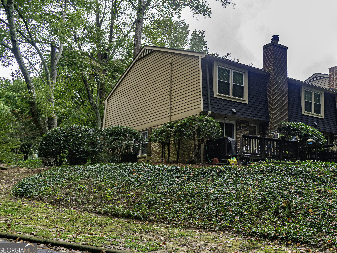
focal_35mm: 35
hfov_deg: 53.1
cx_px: 191
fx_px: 336
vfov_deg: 41.2
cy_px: 128
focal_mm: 21
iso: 400
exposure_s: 1/125
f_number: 5.6
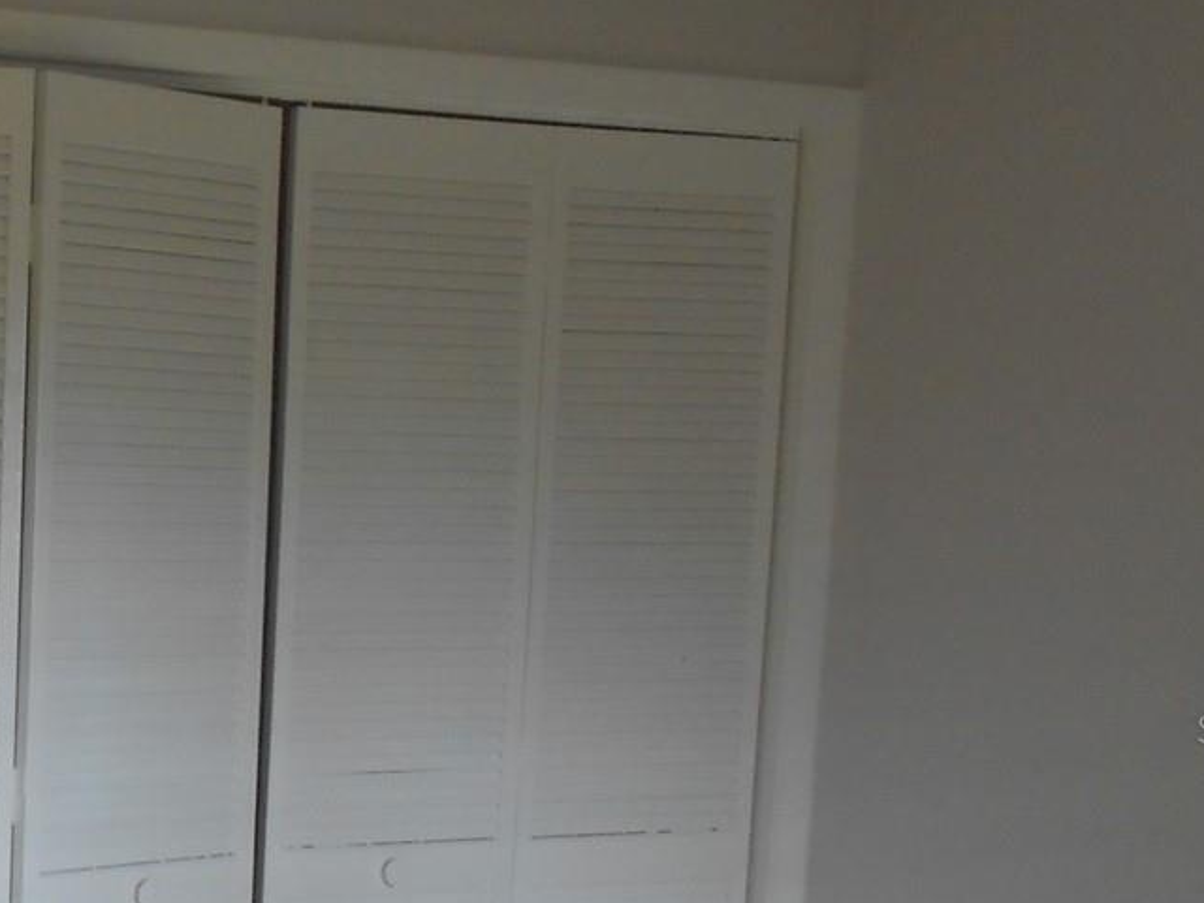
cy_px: 728
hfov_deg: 27.3
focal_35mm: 65
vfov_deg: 22.3
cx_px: -130
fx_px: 2261
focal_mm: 4.6
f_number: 3.2
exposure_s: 1/8
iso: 160
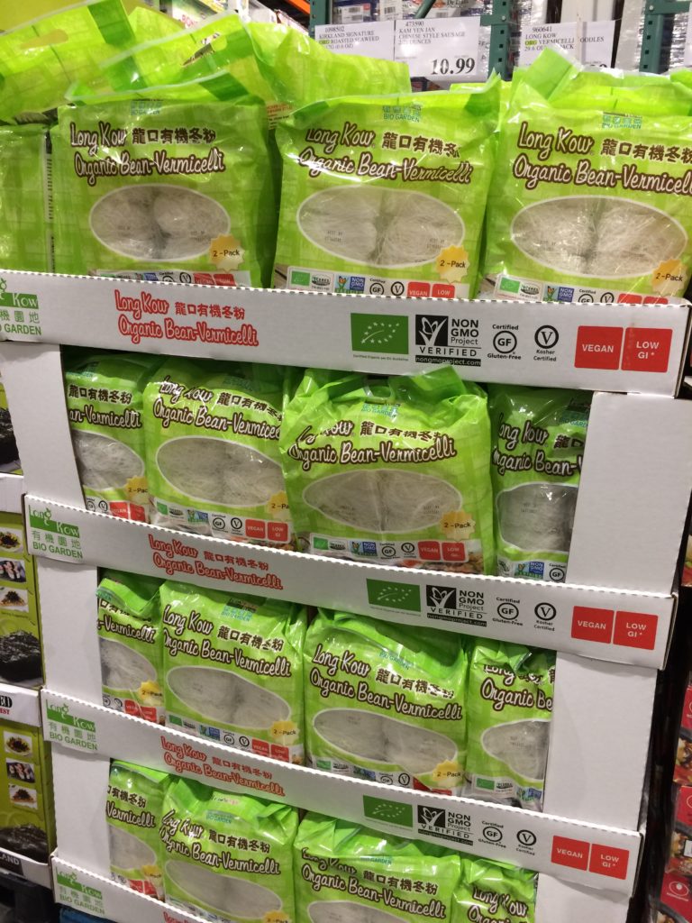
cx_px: 346
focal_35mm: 29
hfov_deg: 48.2
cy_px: 462
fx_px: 773
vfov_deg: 61.7
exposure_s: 1/30
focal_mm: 4.15
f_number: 2.2
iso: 80
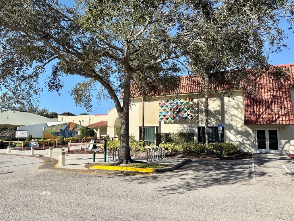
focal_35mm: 24
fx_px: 204
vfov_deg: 56.8
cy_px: 110
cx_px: 147
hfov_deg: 71.6
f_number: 1.78
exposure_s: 1/3953
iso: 80
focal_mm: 6.76
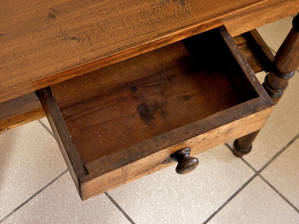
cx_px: 150
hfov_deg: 35.5
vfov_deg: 27.0
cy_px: 112
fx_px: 466
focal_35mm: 54
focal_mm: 9.7
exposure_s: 1/5
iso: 400
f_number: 4.1
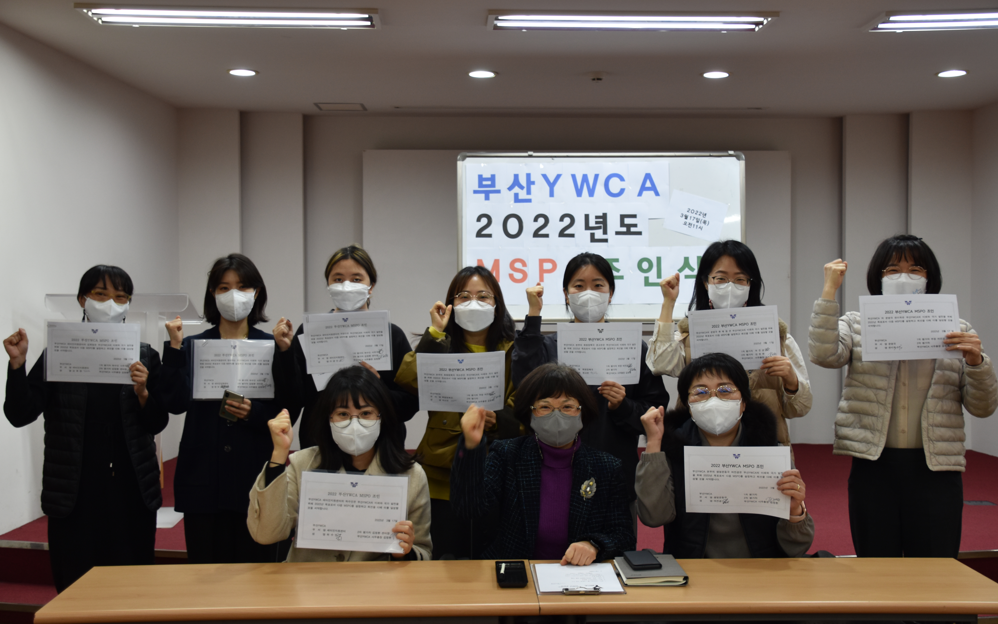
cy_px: 304
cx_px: 497
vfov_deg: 32.0
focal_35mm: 40
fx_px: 1088
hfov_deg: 49.3
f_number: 4
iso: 400
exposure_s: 1/60
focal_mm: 26
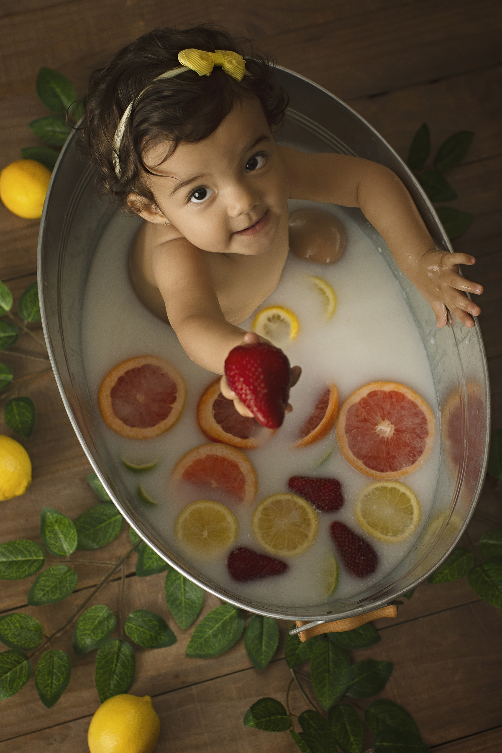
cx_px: 251
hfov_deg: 25.8
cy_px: 376
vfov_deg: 37.9
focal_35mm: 52
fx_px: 1098
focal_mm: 35
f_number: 3.5
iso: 400
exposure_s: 1/200
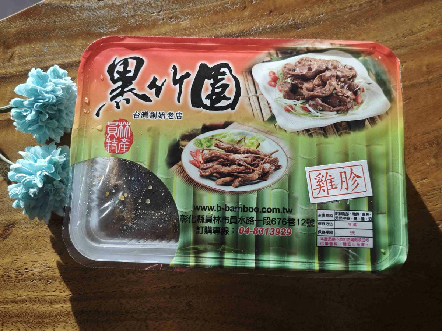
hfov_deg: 52.6
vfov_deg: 40.7
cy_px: 166
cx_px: 221
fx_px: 447
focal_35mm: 35
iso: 170
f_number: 2
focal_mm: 8.72
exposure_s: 1/120
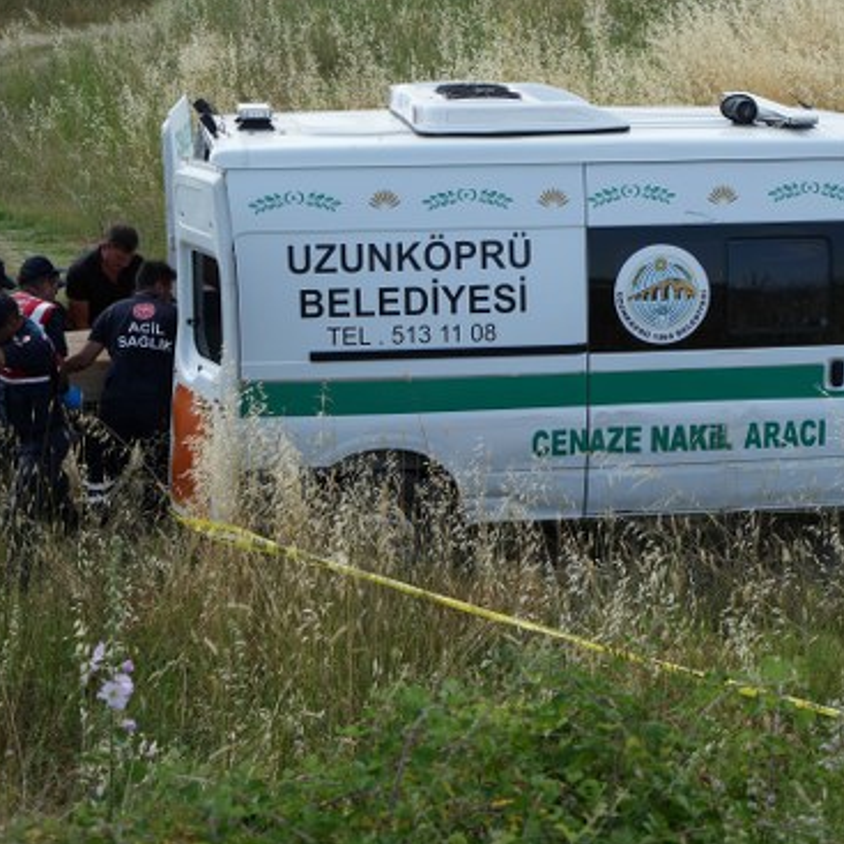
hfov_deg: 21.6
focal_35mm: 80
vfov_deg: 21.6
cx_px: 522
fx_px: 2207
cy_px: 390
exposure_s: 1/400
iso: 100
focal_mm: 54
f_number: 4.5
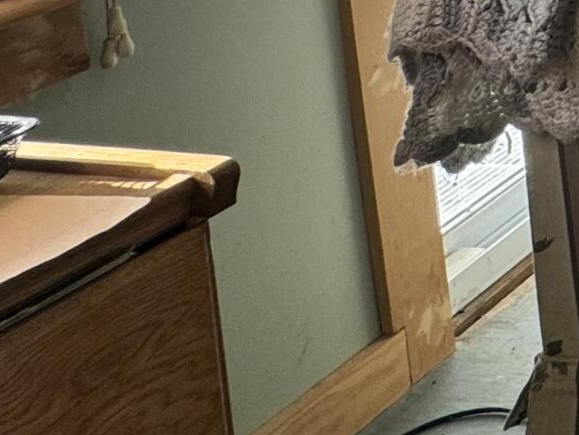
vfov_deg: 16.4
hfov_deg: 15.5
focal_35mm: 73
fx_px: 1222
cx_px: 1354
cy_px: -383
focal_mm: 2.22
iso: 50
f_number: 2.2
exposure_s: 1/99
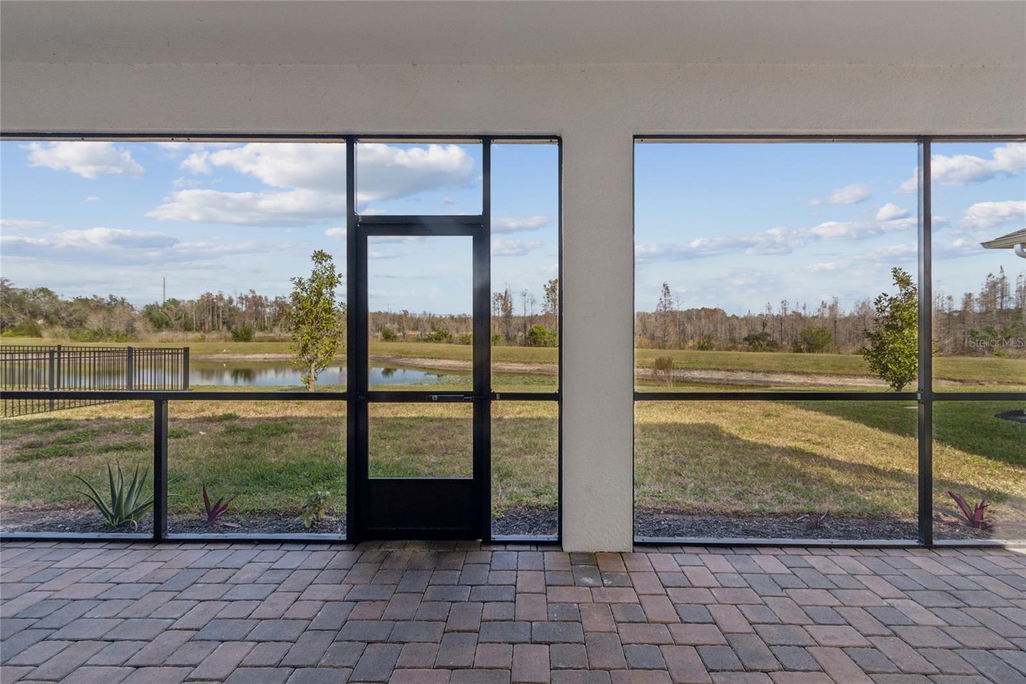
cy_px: 342
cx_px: 513
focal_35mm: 15
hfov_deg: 100.4
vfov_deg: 77.3
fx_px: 427
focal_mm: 10
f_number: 7.1
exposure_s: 1/320
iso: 100
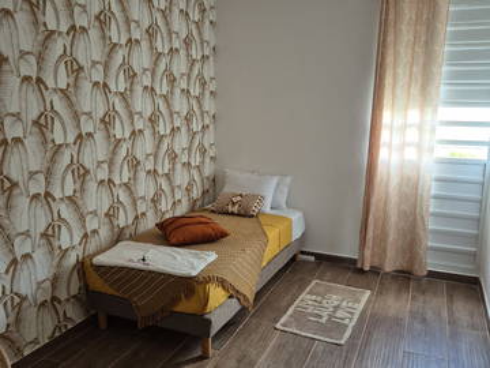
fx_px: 326
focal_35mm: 23
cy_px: 184
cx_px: 245
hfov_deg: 73.9
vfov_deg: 58.9
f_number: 1.8
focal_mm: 5.4
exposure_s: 1/100
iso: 400
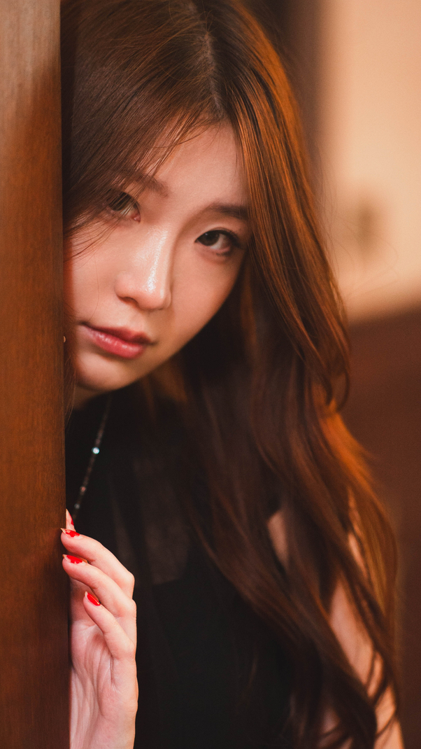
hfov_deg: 10.9
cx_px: 172
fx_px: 2203
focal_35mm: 111
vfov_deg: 19.3
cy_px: 377
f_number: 2.8
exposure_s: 1/160
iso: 1000
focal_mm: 105
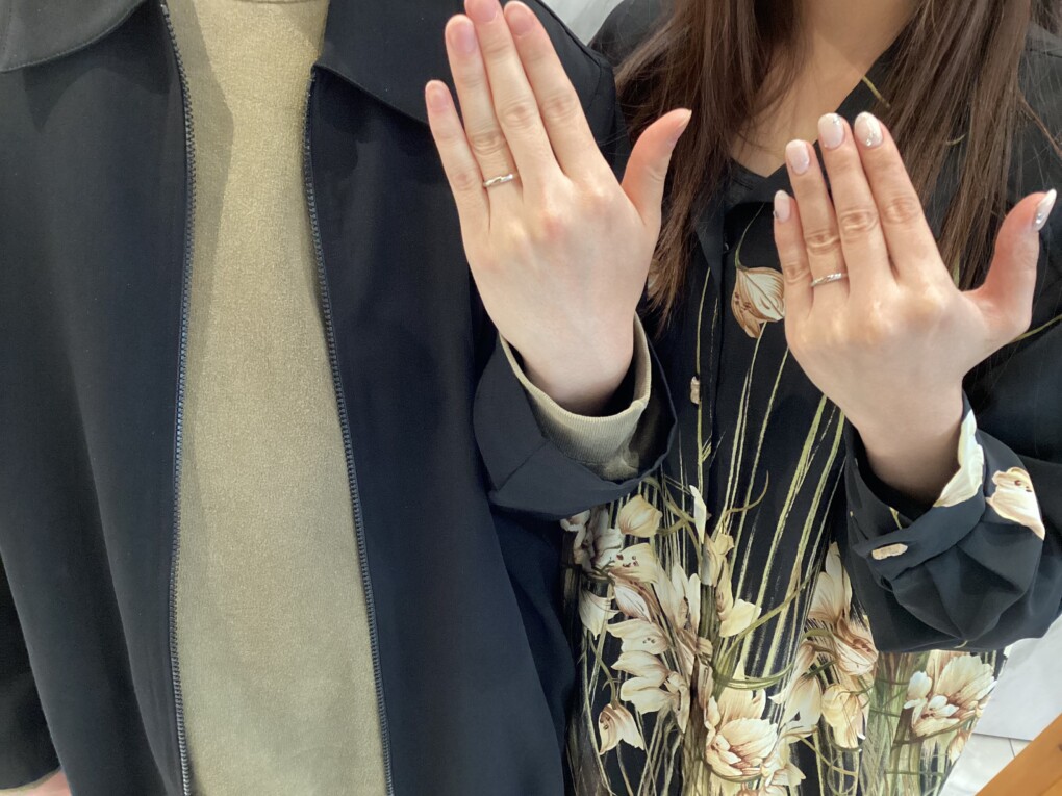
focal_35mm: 31
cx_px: 531
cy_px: 398
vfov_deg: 45.4
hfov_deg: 58.4
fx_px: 951
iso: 250
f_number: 2.4
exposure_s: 1/60
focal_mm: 3.3
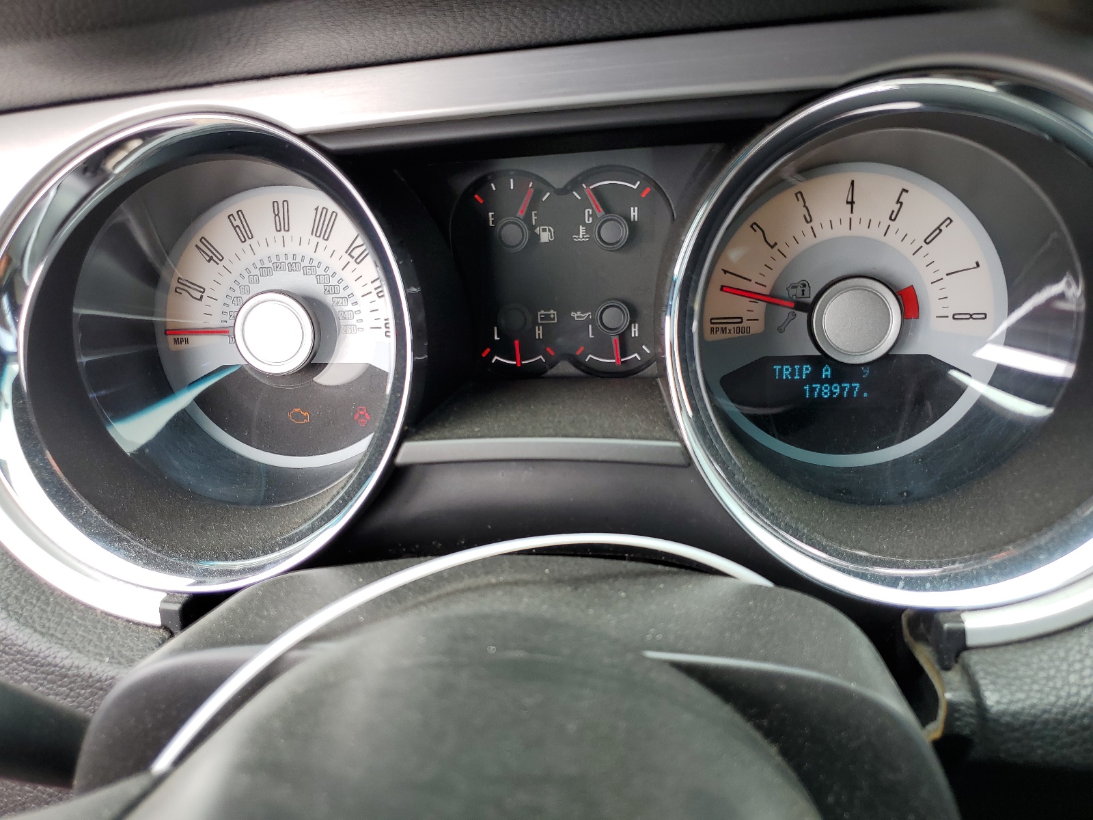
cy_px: 410
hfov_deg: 67.3
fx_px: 821
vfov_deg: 53.1
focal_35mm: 26
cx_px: 546
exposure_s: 1/204
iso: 50
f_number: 1.5
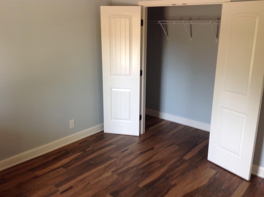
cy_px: 99
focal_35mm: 37
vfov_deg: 38.6
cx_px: 138
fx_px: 282
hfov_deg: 50.2
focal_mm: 4.28
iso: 100
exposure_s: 1/15
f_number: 2.4
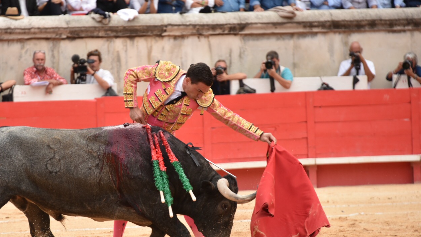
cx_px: 166
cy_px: 153
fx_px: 3159
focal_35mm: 283
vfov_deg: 4.3
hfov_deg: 7.6
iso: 1100
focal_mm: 210
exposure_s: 1/640
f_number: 5.6
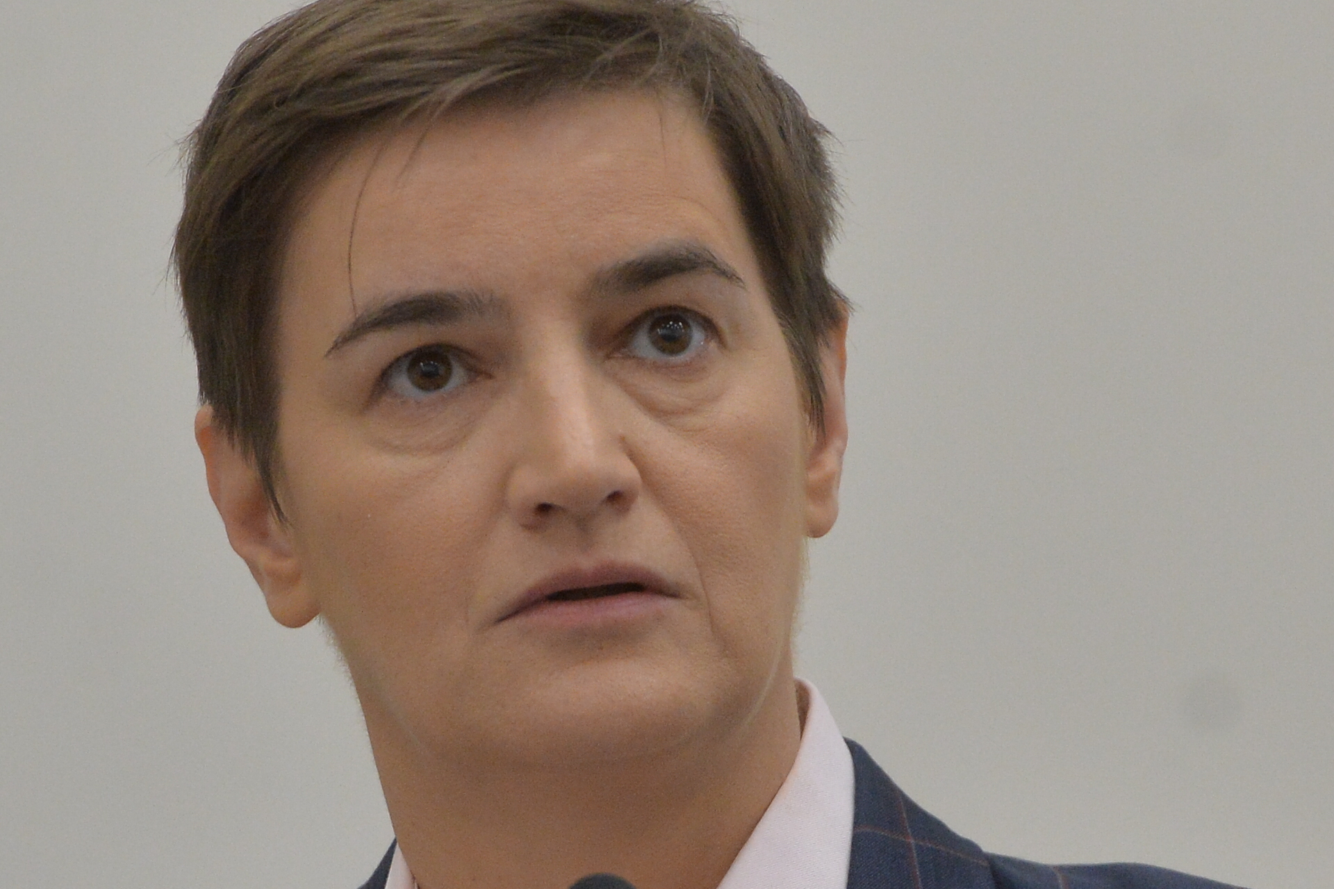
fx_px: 7411
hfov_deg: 10.3
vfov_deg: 6.9
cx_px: 667
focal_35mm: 200
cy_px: 444
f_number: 4
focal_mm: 200
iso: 3200
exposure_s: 1/320
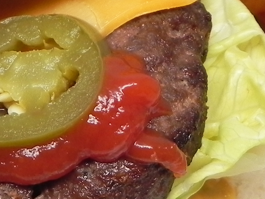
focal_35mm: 124
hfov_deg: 15.8
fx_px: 949
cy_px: 162
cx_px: 72
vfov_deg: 11.9
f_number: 2.8
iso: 160
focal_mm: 5.2
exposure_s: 1/49
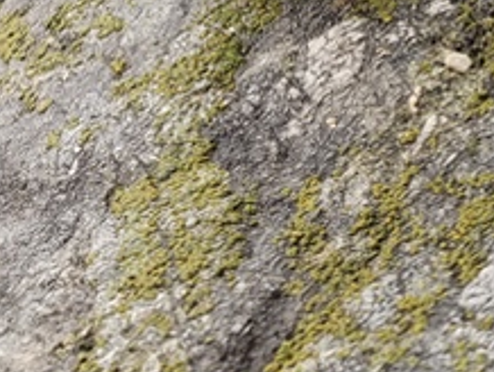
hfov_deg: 16.5
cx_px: 310
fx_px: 1700
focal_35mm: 119
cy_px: -363
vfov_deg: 11.3
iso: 50
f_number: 1.8
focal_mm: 5.4
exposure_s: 1/100
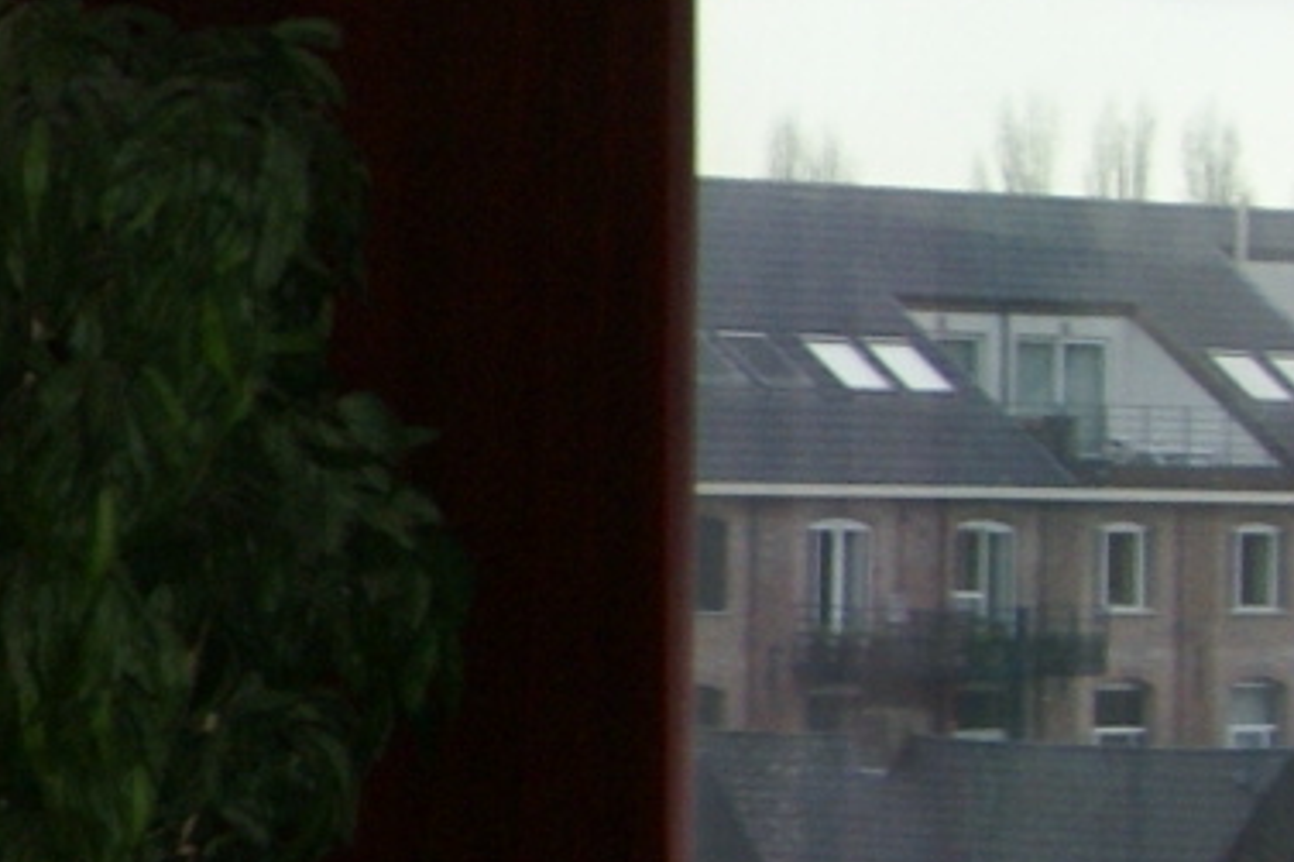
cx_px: -1788
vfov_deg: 6.4
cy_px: 251
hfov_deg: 8.8
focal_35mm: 214
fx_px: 7688
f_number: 4
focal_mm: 28
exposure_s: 1/60
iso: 400
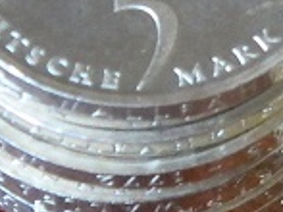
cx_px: 766
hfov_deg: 3.4
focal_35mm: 578
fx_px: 4722
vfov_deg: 2.6
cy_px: 81
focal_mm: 15.1
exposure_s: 1/30
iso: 374
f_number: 4.5
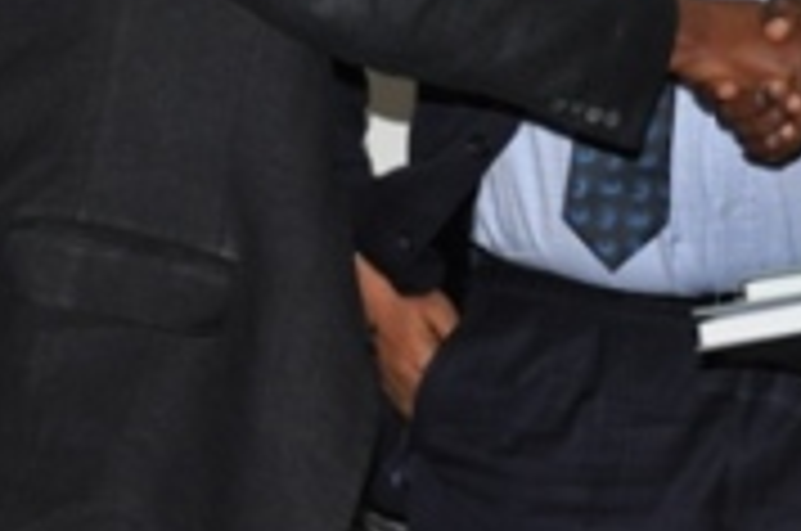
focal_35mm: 177
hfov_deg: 11.5
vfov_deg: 7.6
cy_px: -189
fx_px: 3931
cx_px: 806
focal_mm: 42
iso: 800
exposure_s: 1/60
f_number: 4.8
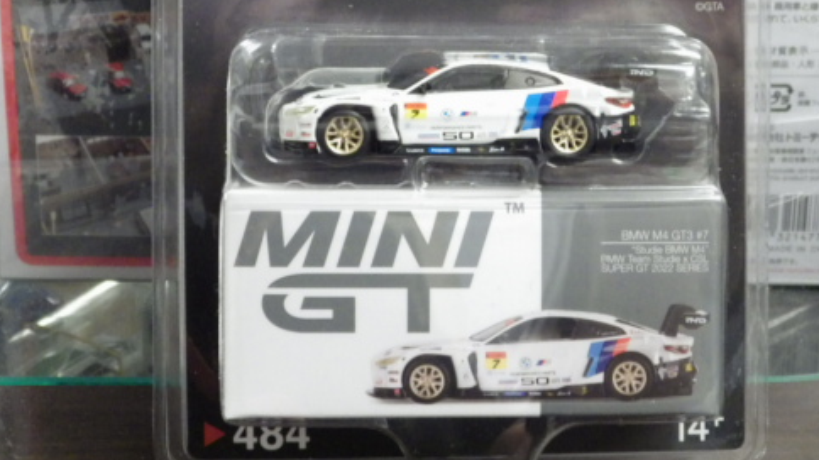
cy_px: 59
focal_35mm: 85
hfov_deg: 25.0
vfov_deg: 14.1
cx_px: 475
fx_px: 1846
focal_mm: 10.7
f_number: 4
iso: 800
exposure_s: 1/25
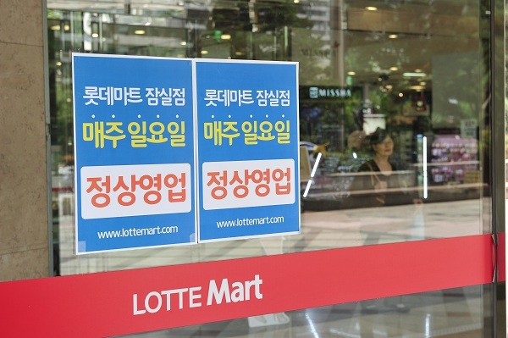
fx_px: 987
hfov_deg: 28.9
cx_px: 254
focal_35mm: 70
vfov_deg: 19.4
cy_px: 169
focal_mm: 70
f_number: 8
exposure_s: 1/200
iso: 800
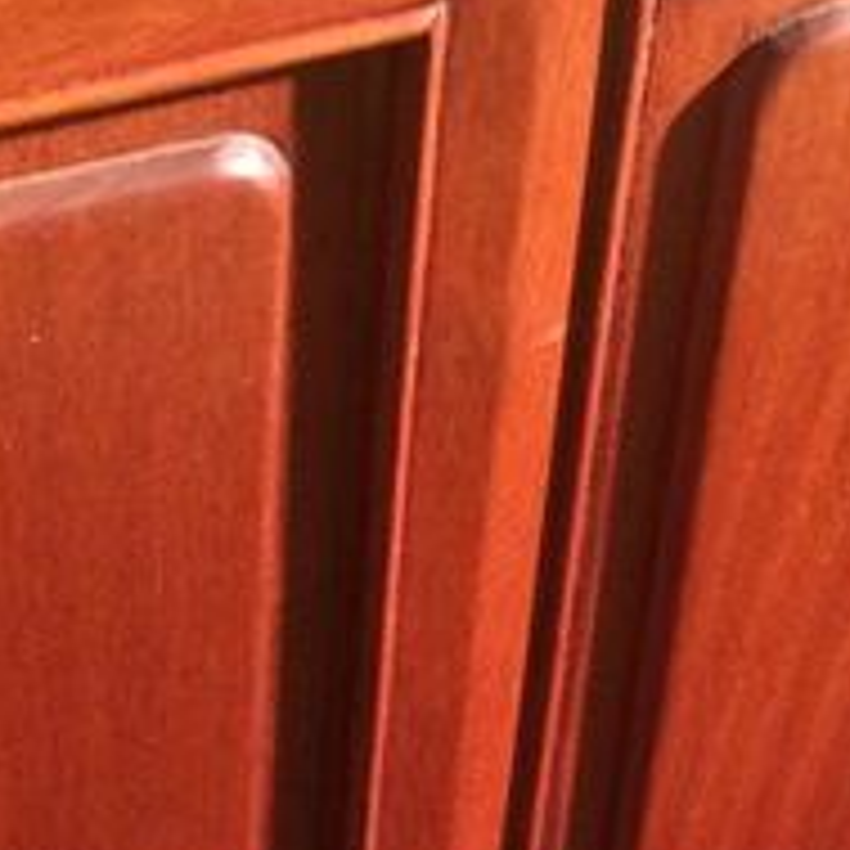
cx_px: 283
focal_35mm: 126
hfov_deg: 13.8
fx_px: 3500
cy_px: 564
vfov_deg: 13.8
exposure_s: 1/30
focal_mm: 4.12
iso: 250
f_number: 2.2
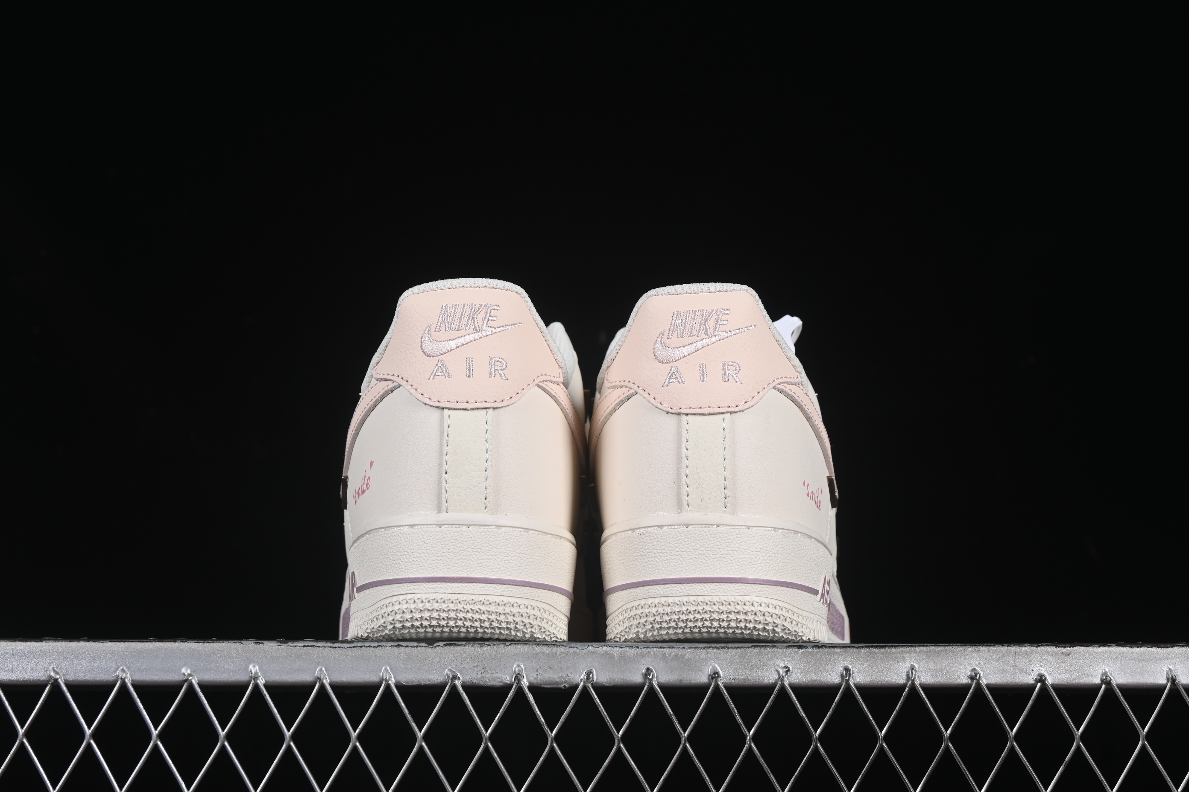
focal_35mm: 75
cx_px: 594
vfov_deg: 18.2
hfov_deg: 27.0
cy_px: 396
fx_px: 2477
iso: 160
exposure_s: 1/80
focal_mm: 50
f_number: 8
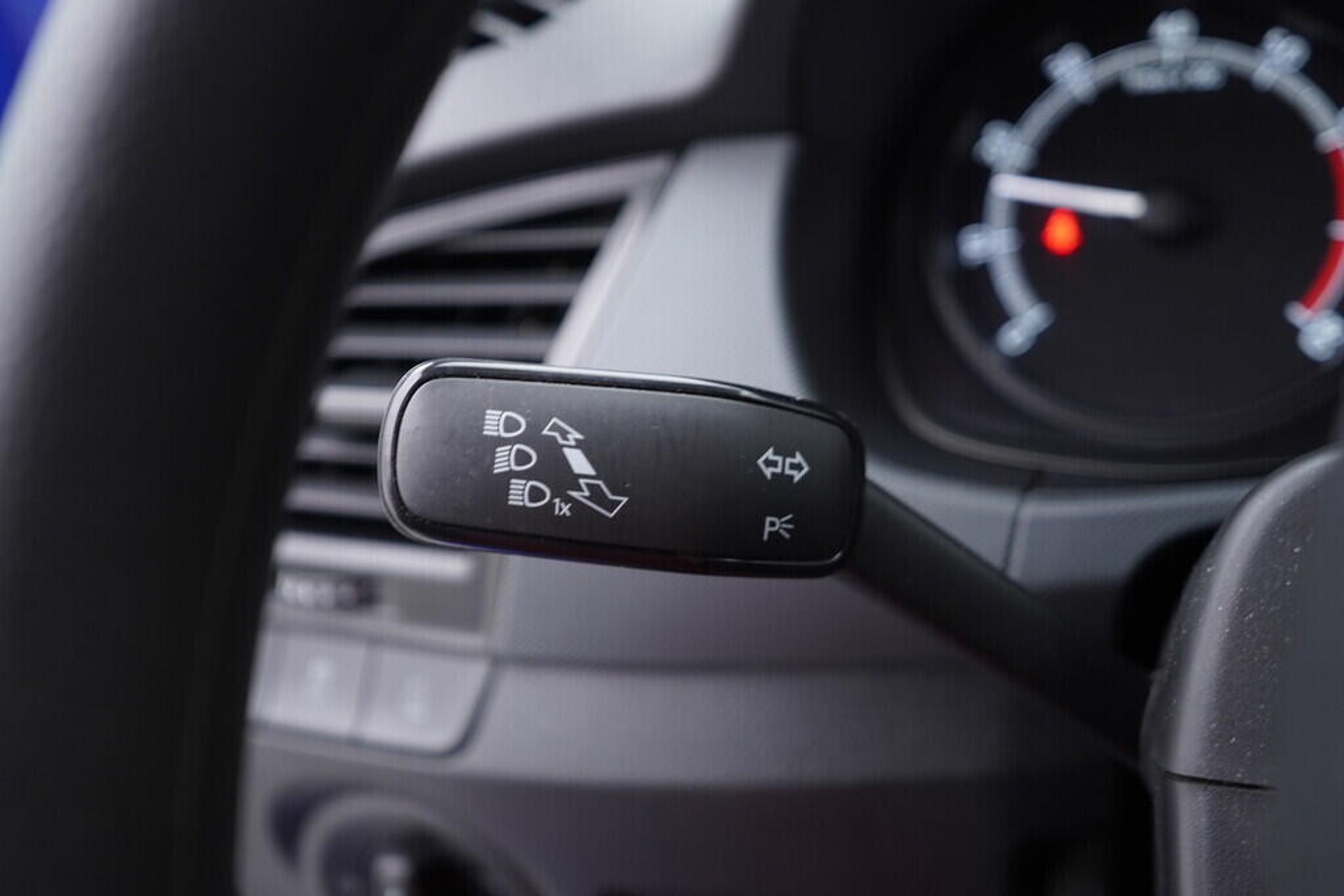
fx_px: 1344
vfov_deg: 36.9
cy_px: 448
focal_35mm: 36
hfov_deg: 53.1
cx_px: 672
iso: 250
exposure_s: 1/40
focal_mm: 24
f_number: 2.8
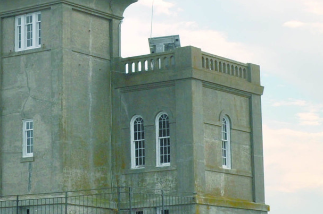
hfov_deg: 14.9
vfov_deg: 10.0
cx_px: 13
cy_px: 53
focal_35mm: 136
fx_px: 1219
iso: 200
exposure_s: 1/400
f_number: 10
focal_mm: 22
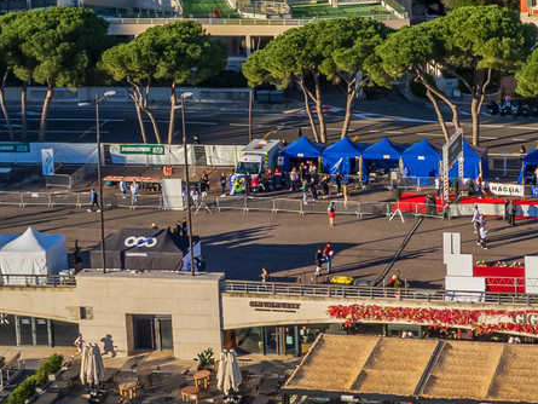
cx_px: 578
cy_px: 343
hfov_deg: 24.1
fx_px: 1182
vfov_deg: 19.1
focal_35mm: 76
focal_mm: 8.4
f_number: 2.8
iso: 100
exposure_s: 1/1250
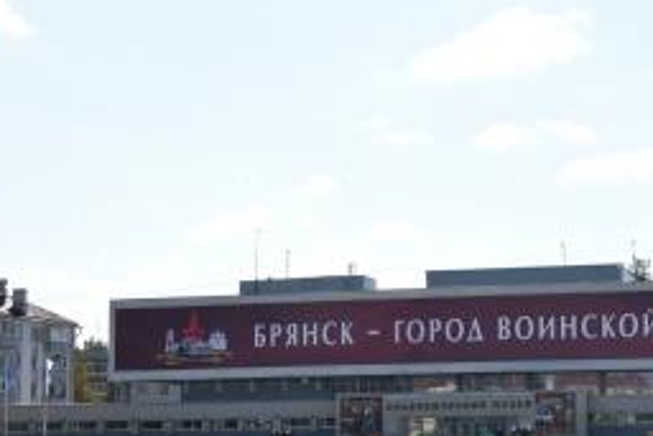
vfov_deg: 17.6
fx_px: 1397
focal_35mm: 77
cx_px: 536
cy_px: 323
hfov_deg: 25.8
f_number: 13
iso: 400
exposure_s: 1/400
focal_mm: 44
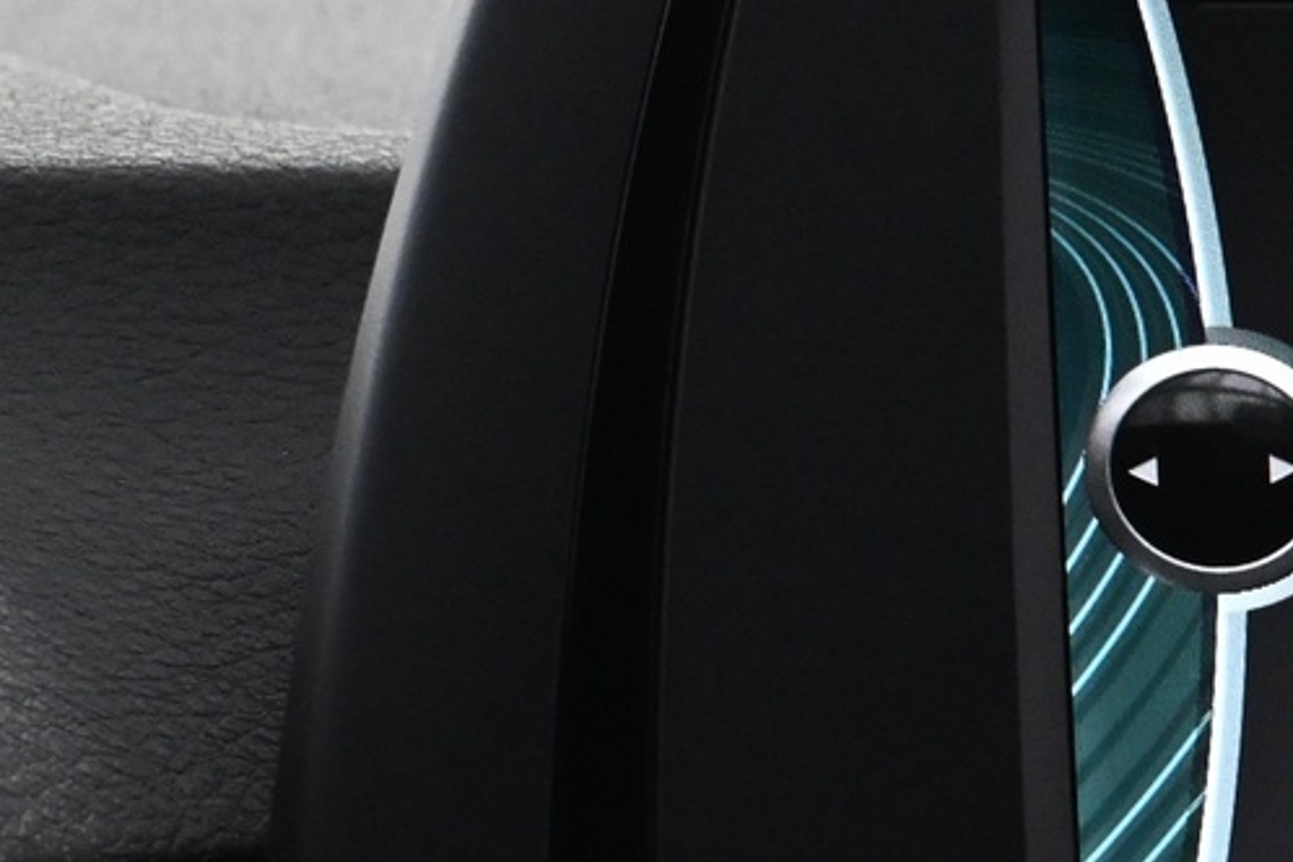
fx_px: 7003
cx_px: 1823
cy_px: 356
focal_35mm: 195
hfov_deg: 10.3
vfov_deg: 7.0
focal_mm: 40
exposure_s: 1/80
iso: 3200
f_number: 5.6
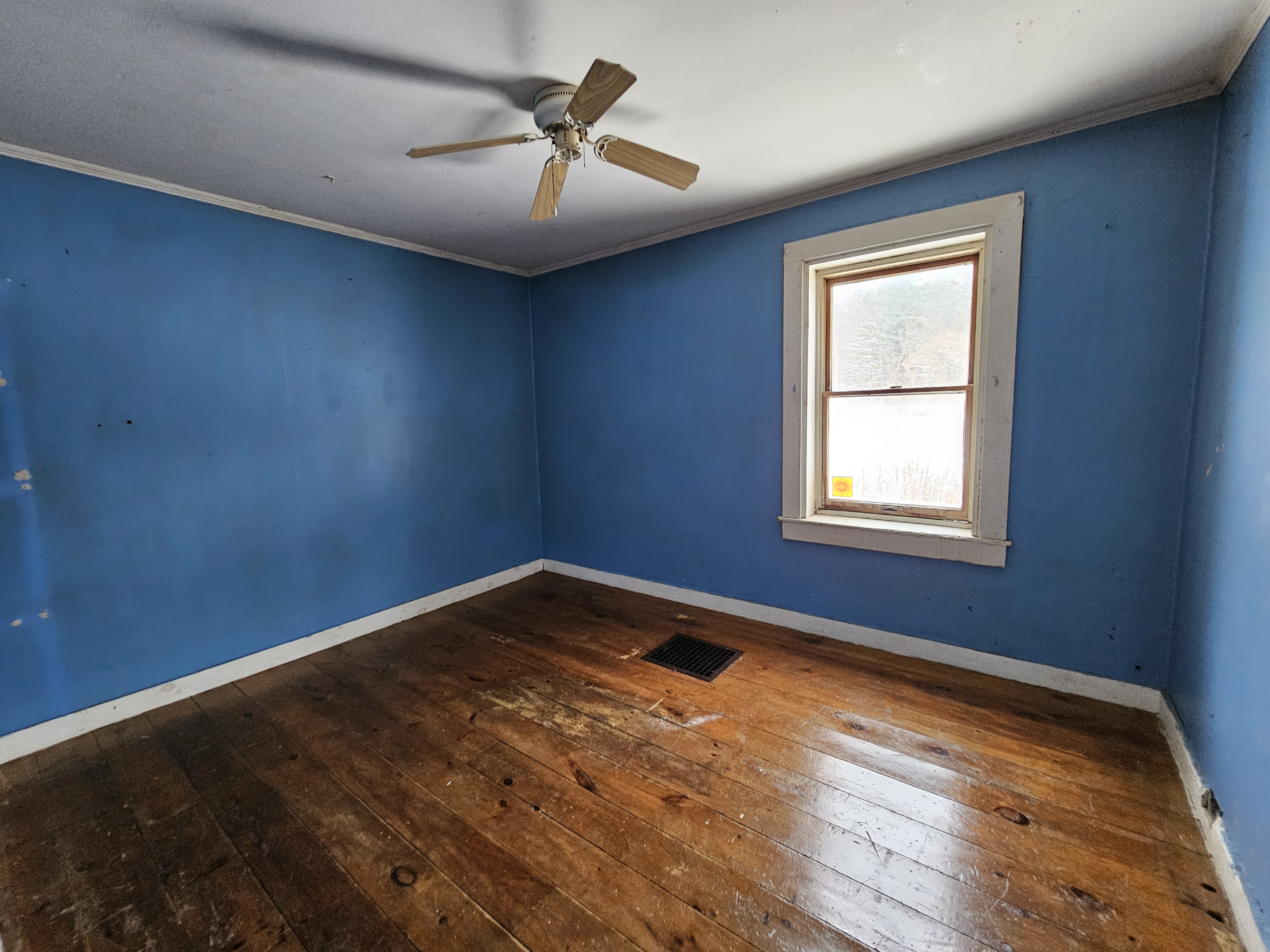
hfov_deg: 106.2
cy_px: 476
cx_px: 635
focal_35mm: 13
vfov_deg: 89.9
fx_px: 477
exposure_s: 1/30
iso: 640
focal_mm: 2.2
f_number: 2.2
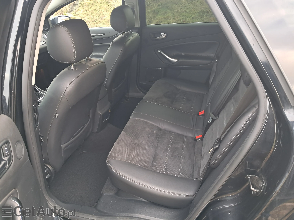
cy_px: 110
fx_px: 229
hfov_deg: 65.3
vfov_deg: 51.4
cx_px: 147
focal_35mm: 27
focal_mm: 4
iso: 200
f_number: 1.8
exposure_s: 1/50
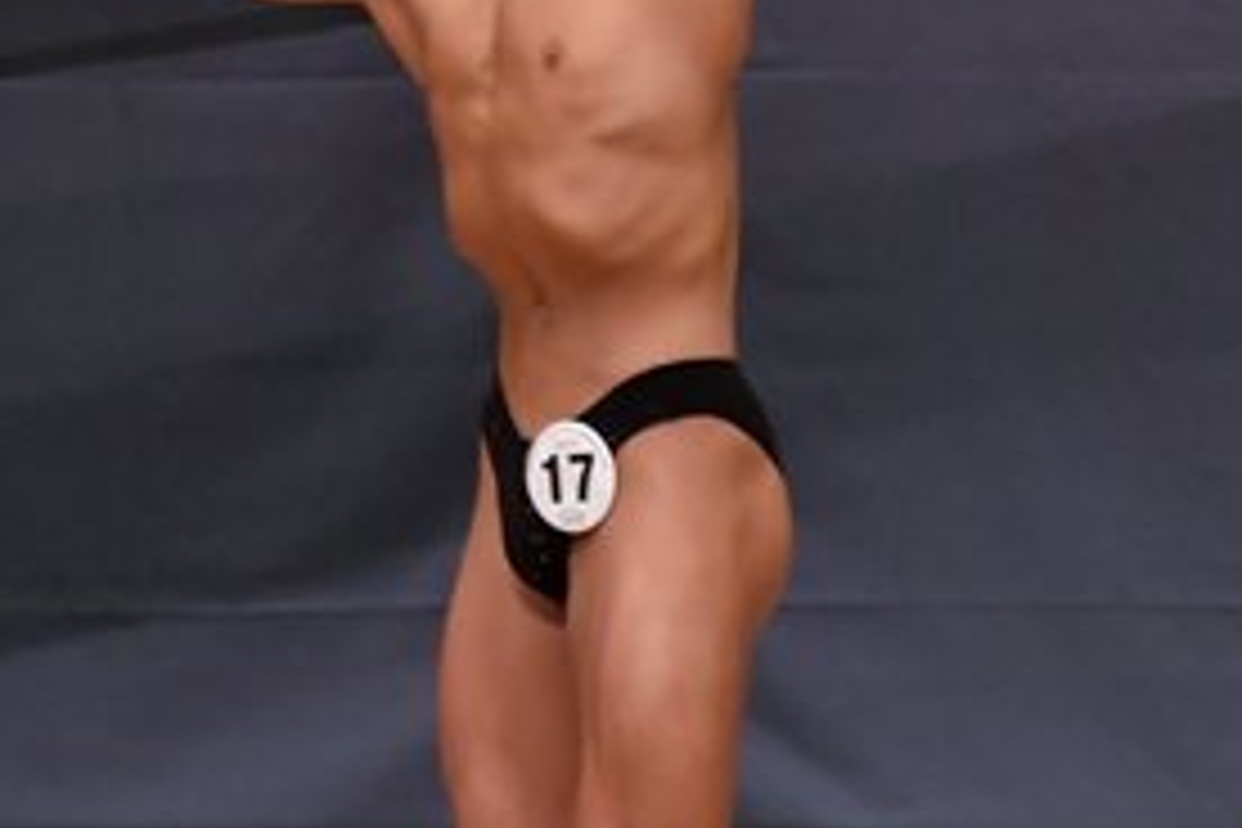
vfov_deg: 1.8
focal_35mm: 758
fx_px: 26149
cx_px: 700
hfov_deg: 2.7
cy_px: 459
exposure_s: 1/400
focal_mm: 180
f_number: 5.6
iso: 6400
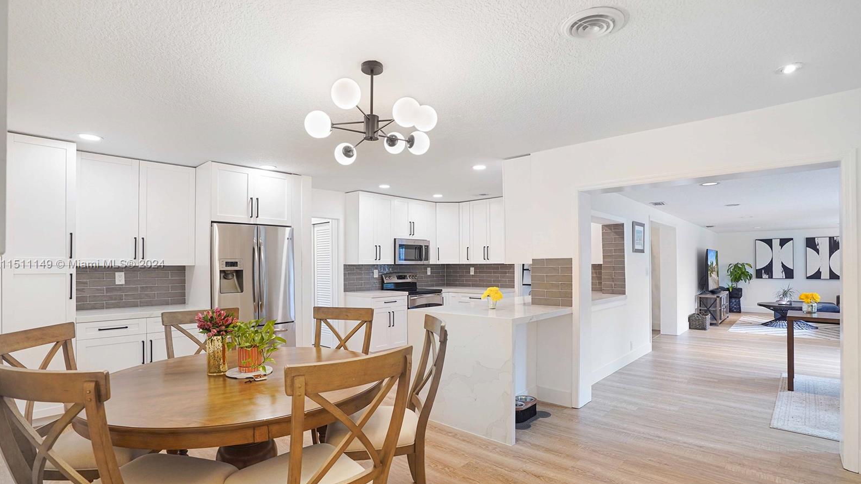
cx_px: 426
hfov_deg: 95.9
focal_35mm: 17
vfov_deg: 63.8
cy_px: 265
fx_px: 388
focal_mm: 16
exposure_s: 1/125
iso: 400
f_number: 4.5
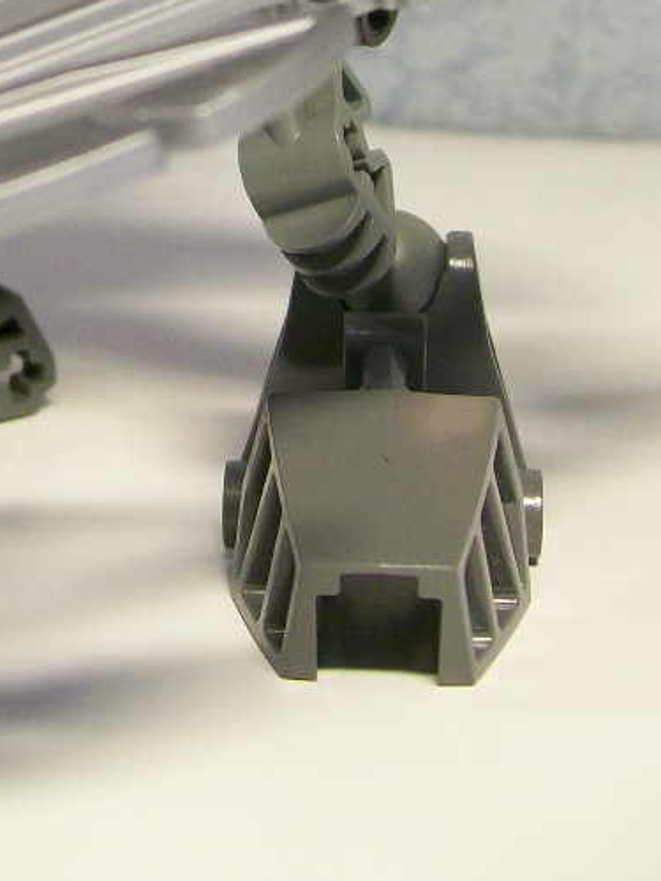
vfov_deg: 22.1
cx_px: 106
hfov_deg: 17.6
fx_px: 2113
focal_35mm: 83
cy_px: -123
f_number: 2.7
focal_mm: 6
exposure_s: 1/24.1
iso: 160
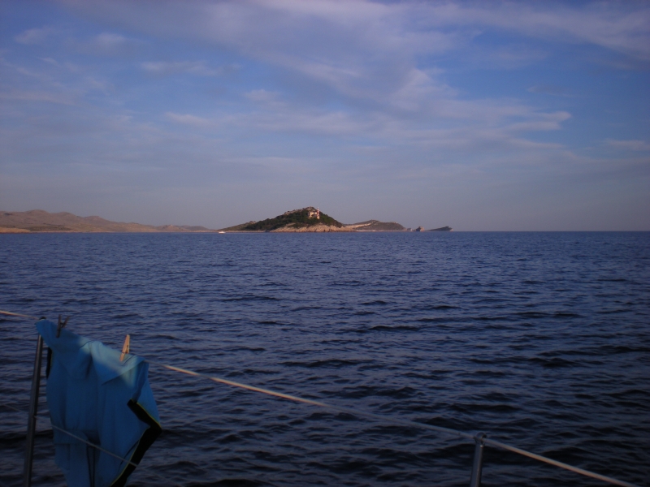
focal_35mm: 38
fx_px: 714
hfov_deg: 49.0
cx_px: 325
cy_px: 244
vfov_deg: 37.7
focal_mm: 6.3
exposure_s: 1/398
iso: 64
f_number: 4.6
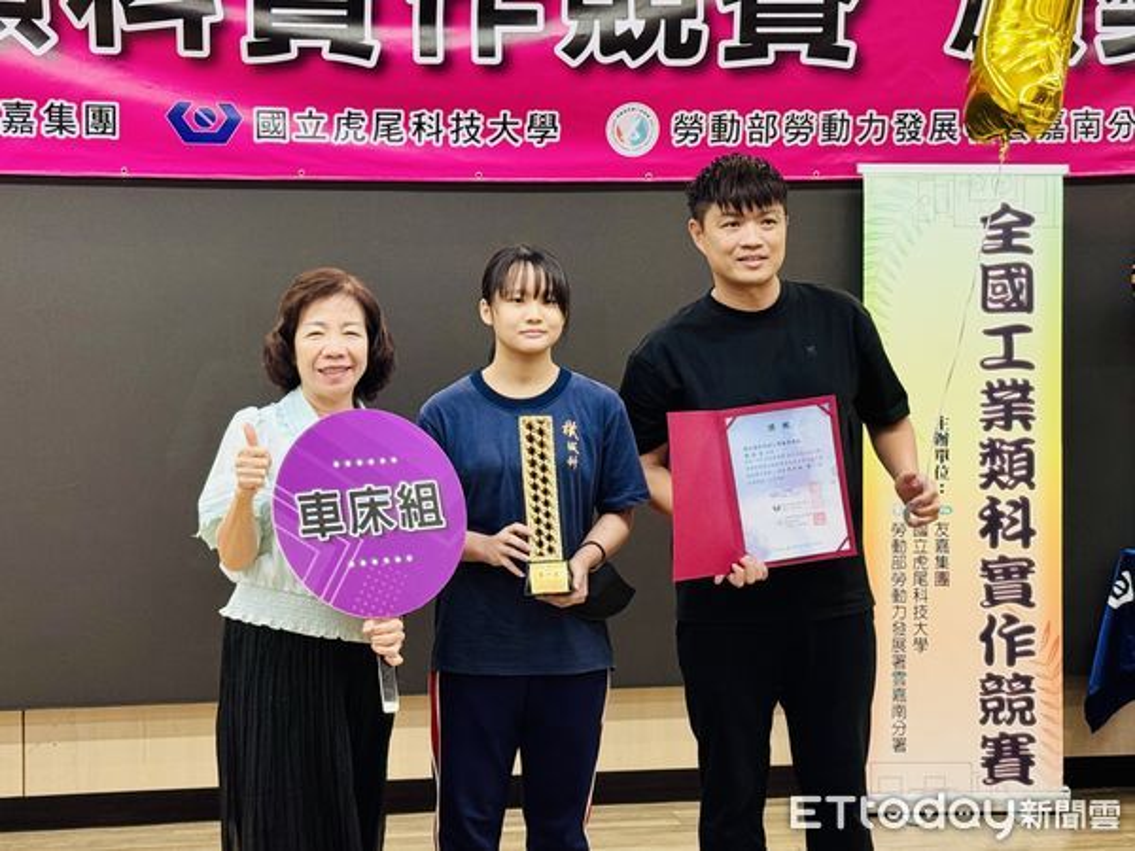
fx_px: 1574
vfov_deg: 30.3
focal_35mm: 48
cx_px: 568
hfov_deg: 39.7
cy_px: 426
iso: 160
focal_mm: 6.76
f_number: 1.78
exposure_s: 1/60
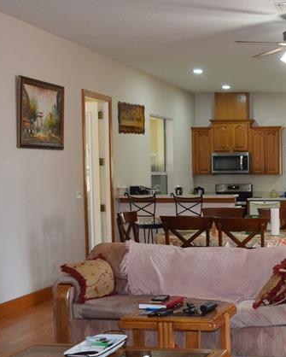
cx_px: 317
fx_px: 655
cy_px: 237
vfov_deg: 30.3
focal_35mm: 62
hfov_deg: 23.1
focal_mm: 18
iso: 800
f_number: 4.5
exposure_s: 1/100
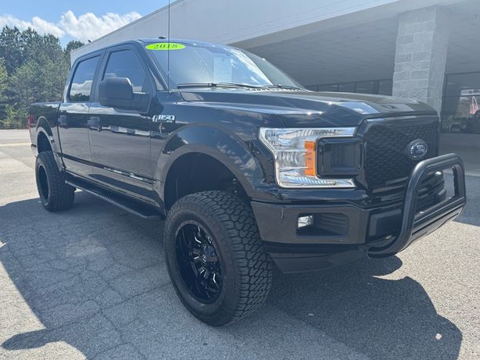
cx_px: 232
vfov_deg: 54.9
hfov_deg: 69.4
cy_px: 183
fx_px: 347
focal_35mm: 25
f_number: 1.78
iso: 80
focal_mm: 6.76
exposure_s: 1/1721
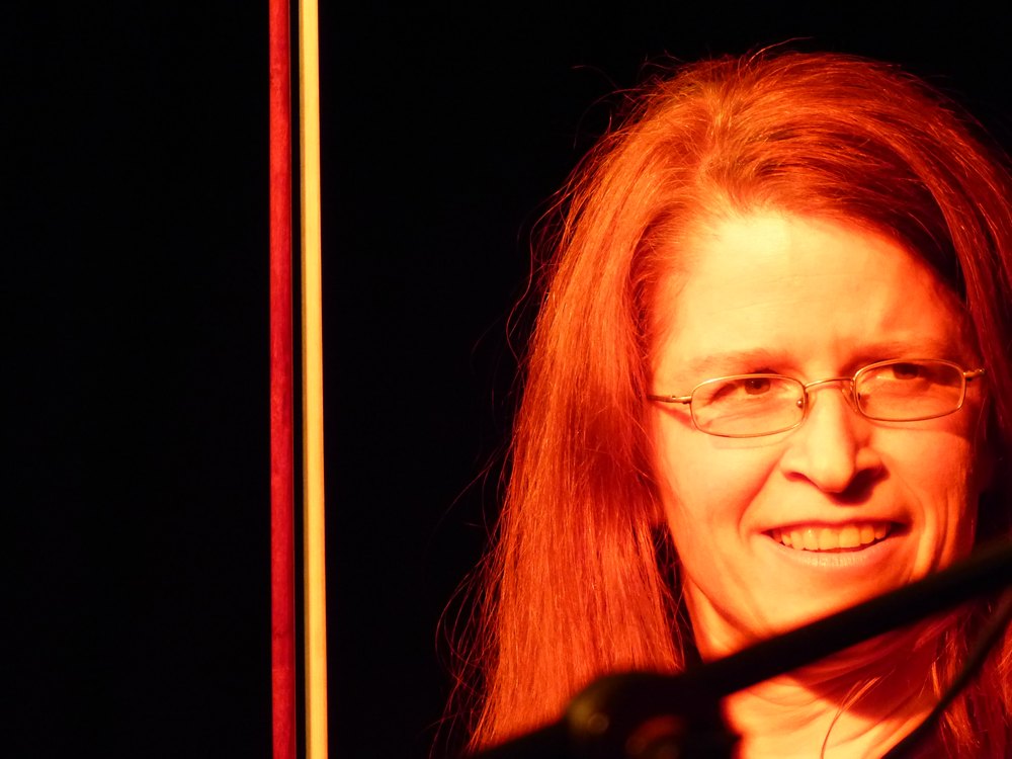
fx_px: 11080
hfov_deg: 5.2
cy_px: 380
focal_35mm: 379
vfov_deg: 3.9
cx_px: 506
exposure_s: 1/40
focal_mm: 68.1
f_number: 2.8
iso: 800
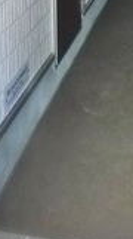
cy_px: -150
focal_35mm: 114
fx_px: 718
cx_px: 13
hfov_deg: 10.5
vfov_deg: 16.6
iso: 400
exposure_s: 1/320
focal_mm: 5.1
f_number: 2.8
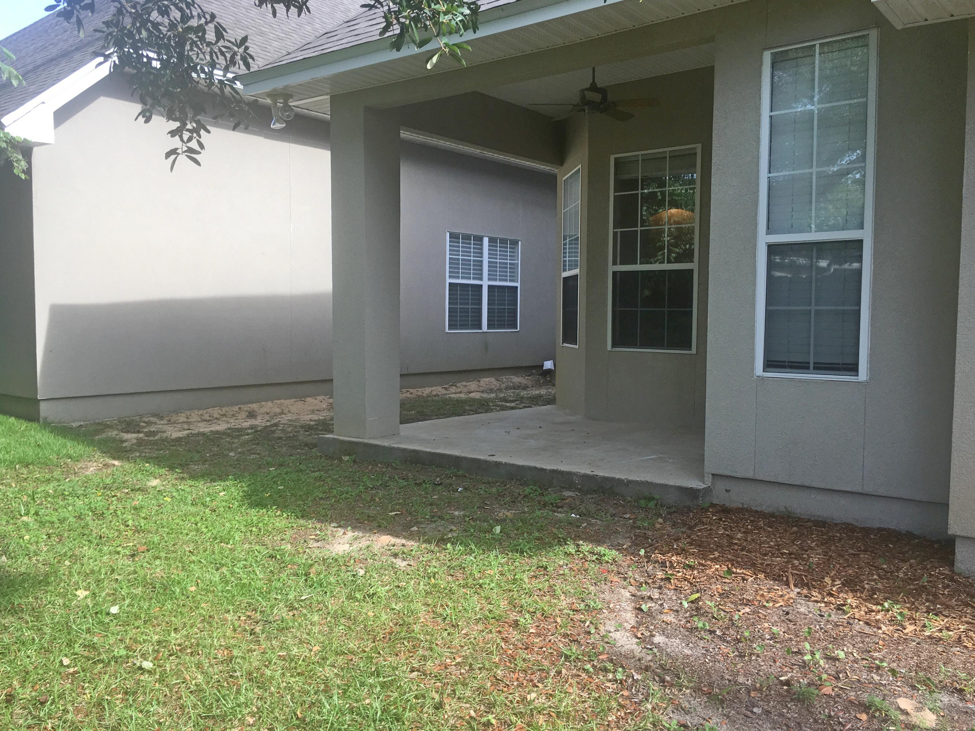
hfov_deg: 61.7
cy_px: 366
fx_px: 817
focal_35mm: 29
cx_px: 488
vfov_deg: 48.2
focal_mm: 4.15
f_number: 2.2
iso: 25
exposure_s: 1/309
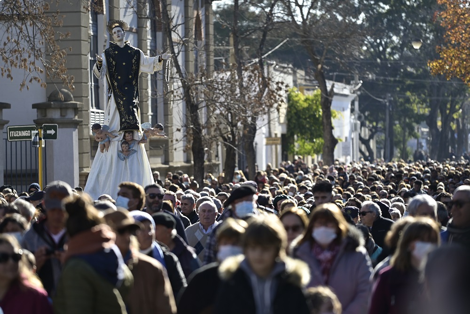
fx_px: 2611
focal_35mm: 200
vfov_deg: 6.9
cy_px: 157
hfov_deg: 10.3
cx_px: 235
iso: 250
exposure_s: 1/1000
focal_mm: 200
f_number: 4
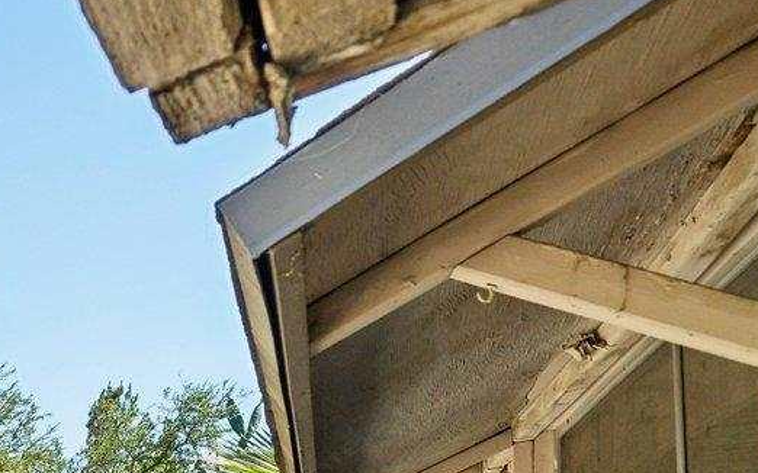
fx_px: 1074
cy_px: 680
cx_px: -366
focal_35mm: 52
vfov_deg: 21.4
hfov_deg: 27.5
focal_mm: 13
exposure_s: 1/80
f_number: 8
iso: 100
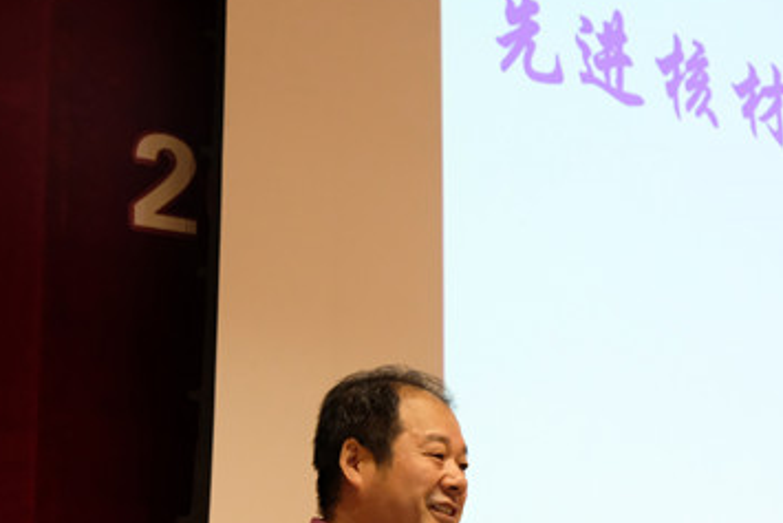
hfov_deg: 26.4
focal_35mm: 76
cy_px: 373
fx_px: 1654
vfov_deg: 17.9
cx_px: 540
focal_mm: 30.2
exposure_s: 1/120
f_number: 5.6
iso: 5000
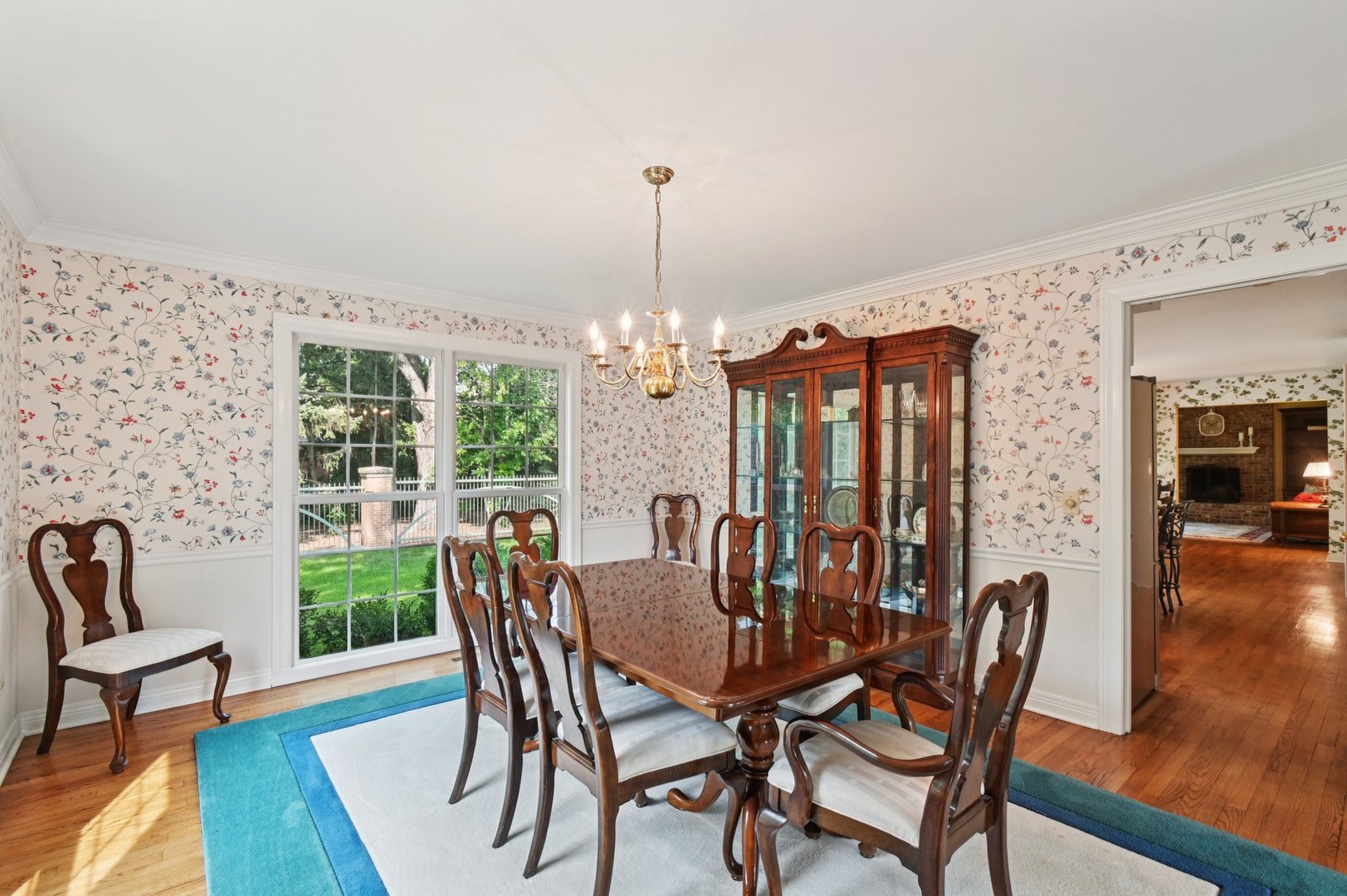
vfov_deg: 77.3
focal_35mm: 15
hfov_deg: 100.4
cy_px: 448
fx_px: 561
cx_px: 674
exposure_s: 1/15
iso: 220
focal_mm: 10
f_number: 8
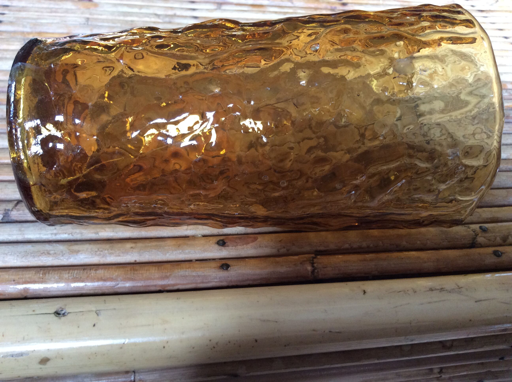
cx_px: 256
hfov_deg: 56.9
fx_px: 473
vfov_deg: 44.1
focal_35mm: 32
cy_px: 191
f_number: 2.4
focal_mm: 3.3
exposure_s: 1/25
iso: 125
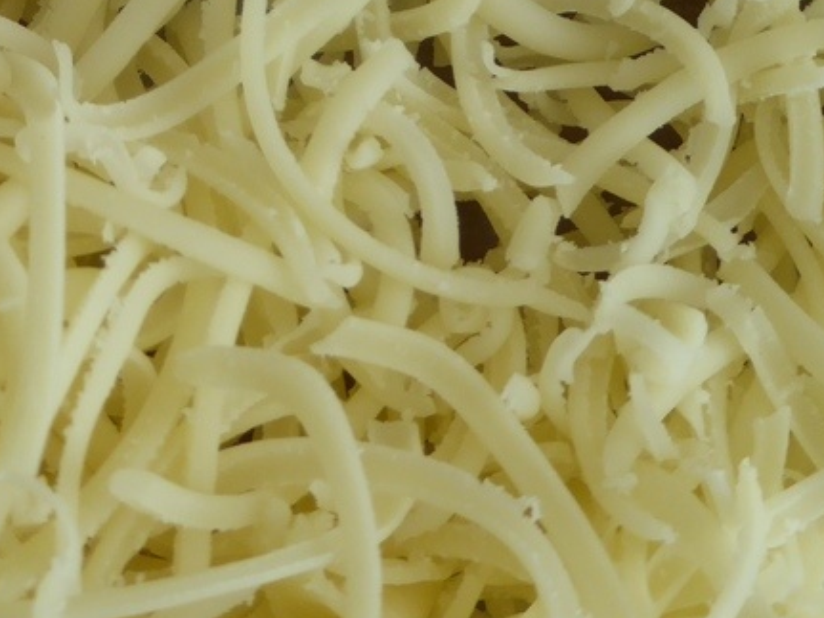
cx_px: -38
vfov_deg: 8.7
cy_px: -203
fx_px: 3974
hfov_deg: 11.7
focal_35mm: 167
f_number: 4.2
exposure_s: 1/100
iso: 100
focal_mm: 10.3
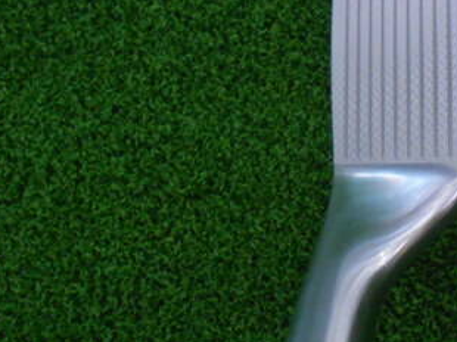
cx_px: 383
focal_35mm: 62
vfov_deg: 23.2
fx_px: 818
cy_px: 55
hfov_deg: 30.3
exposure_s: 1/250
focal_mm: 5.1
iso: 640
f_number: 3.4
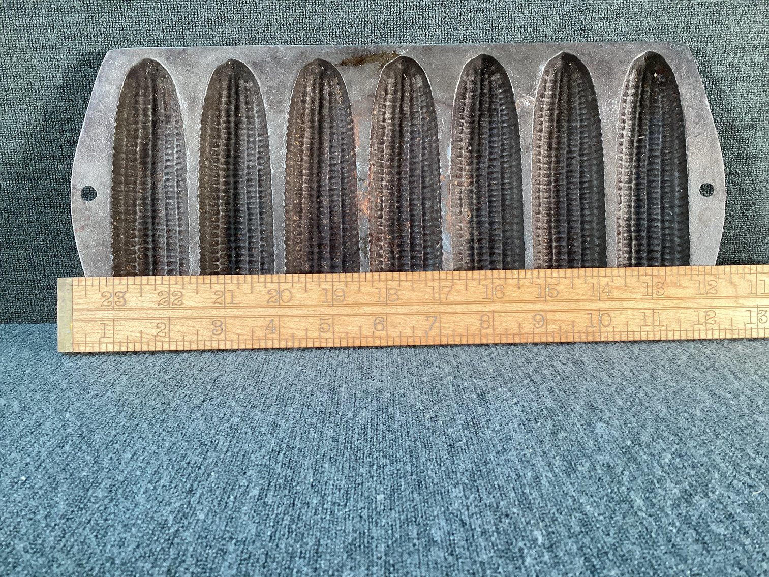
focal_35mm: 31
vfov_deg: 45.4
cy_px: 288
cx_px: 384
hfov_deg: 58.3
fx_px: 689
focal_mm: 3.3
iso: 160
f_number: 2.4
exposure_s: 1/60
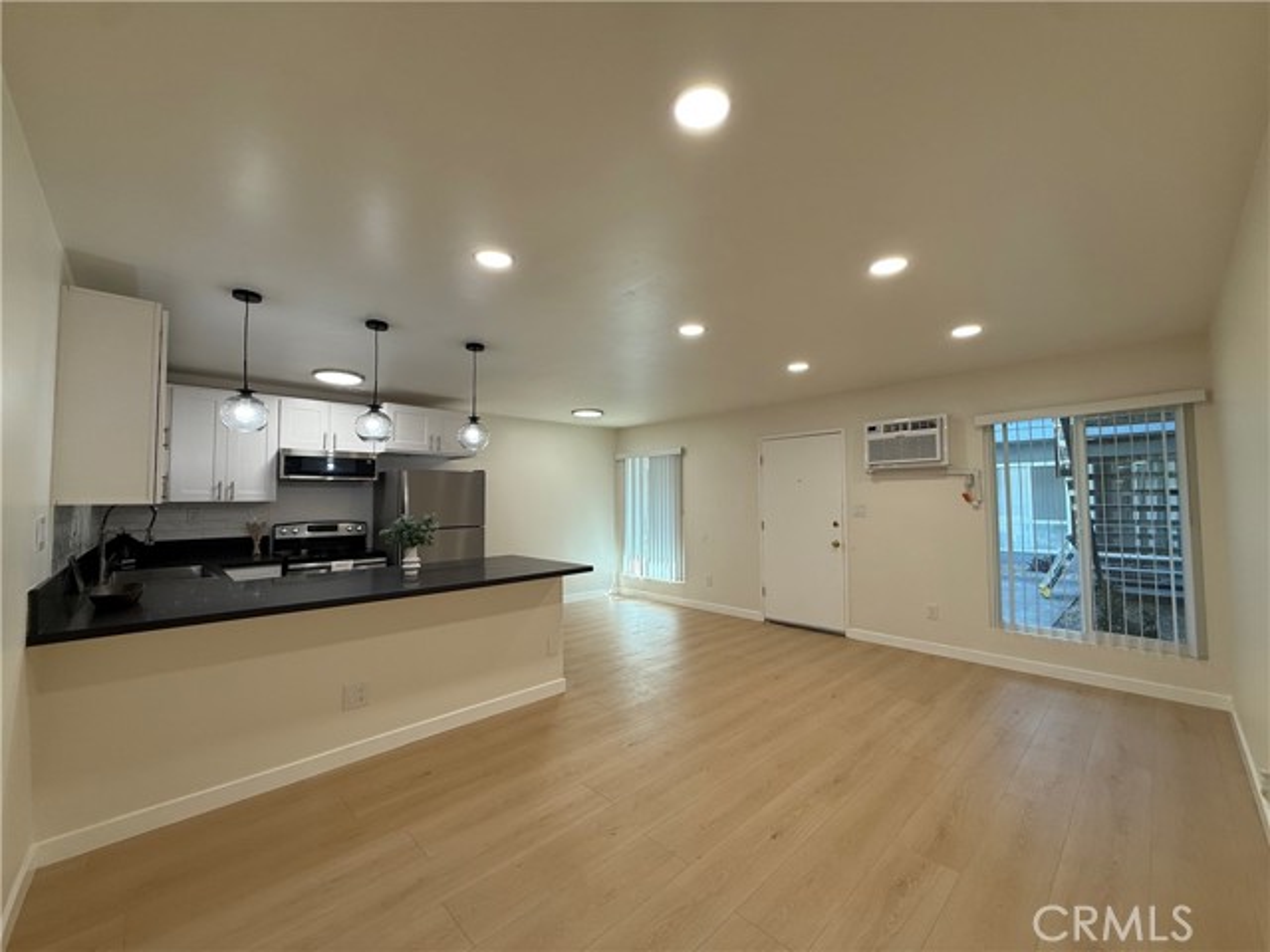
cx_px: 635
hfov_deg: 102.1
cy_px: 476
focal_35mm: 14
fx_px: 514
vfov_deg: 85.7
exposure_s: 1/120
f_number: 2.2
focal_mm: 2.22
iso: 100
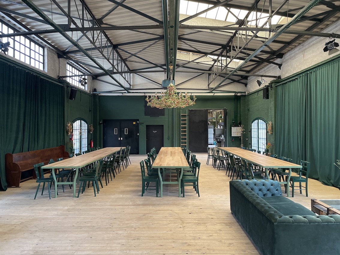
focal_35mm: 26
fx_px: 255
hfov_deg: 67.3
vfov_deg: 53.0
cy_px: 128
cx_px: 170
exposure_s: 1/104
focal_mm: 4.2
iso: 125
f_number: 1.6
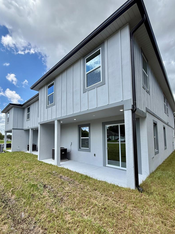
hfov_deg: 78.1
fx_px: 108
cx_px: 84
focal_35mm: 16
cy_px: 130
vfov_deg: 94.1
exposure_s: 1/820
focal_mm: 2.22
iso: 50
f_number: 2.2
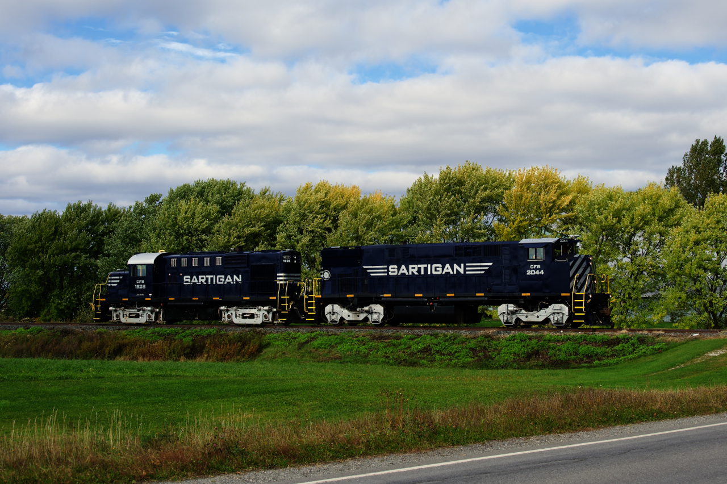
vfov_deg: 26.5
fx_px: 1029
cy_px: 242
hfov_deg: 38.9
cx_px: 364
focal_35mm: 51
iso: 320
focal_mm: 51
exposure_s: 1/500
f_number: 8
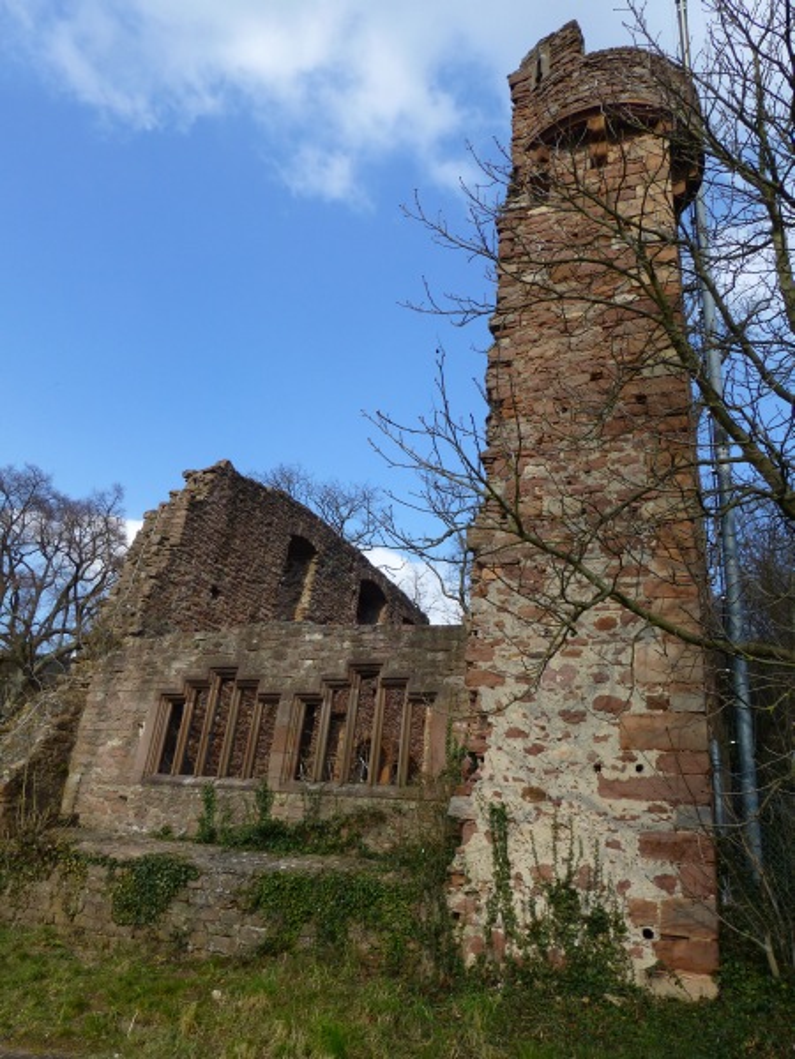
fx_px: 766
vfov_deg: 69.4
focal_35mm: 25
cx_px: 398
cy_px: 530
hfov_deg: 54.9
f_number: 4
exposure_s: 1/500
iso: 100
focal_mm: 4.3
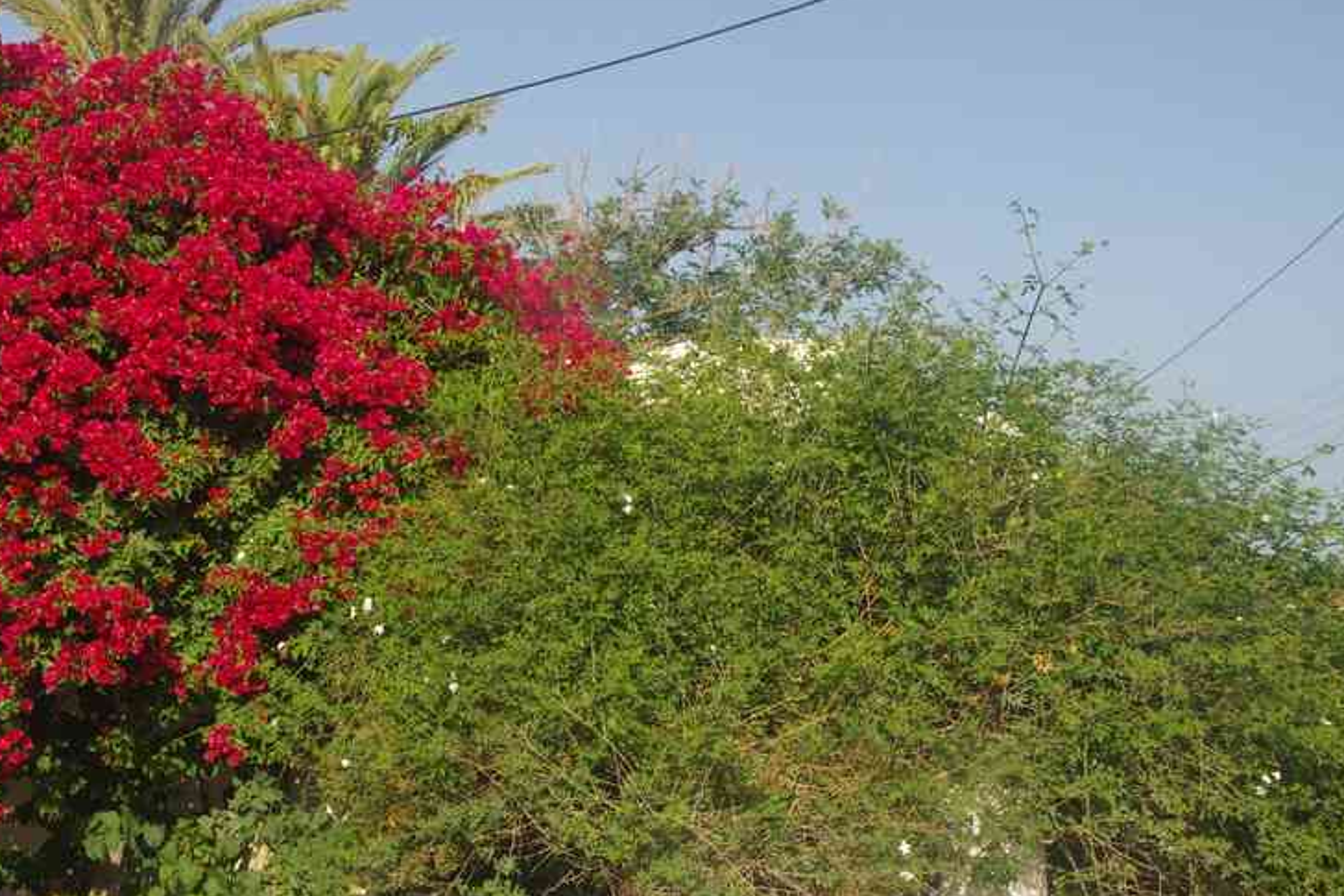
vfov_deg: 23.0
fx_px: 2202
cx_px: 481
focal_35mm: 59
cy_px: 423
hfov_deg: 33.7
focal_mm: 29.4
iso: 200
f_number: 11
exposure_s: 1/60
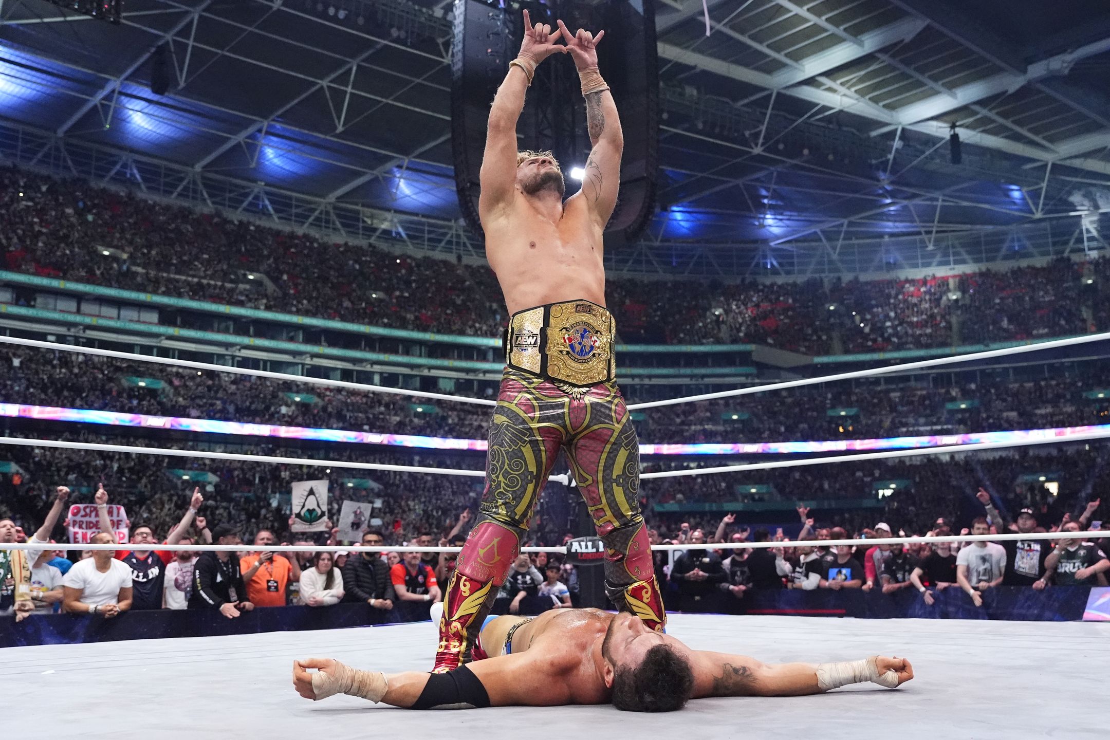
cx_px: 555
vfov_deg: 43.6
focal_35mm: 30
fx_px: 925
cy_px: 370
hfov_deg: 61.9
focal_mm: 30
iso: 8000
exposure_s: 1/800
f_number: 3.5
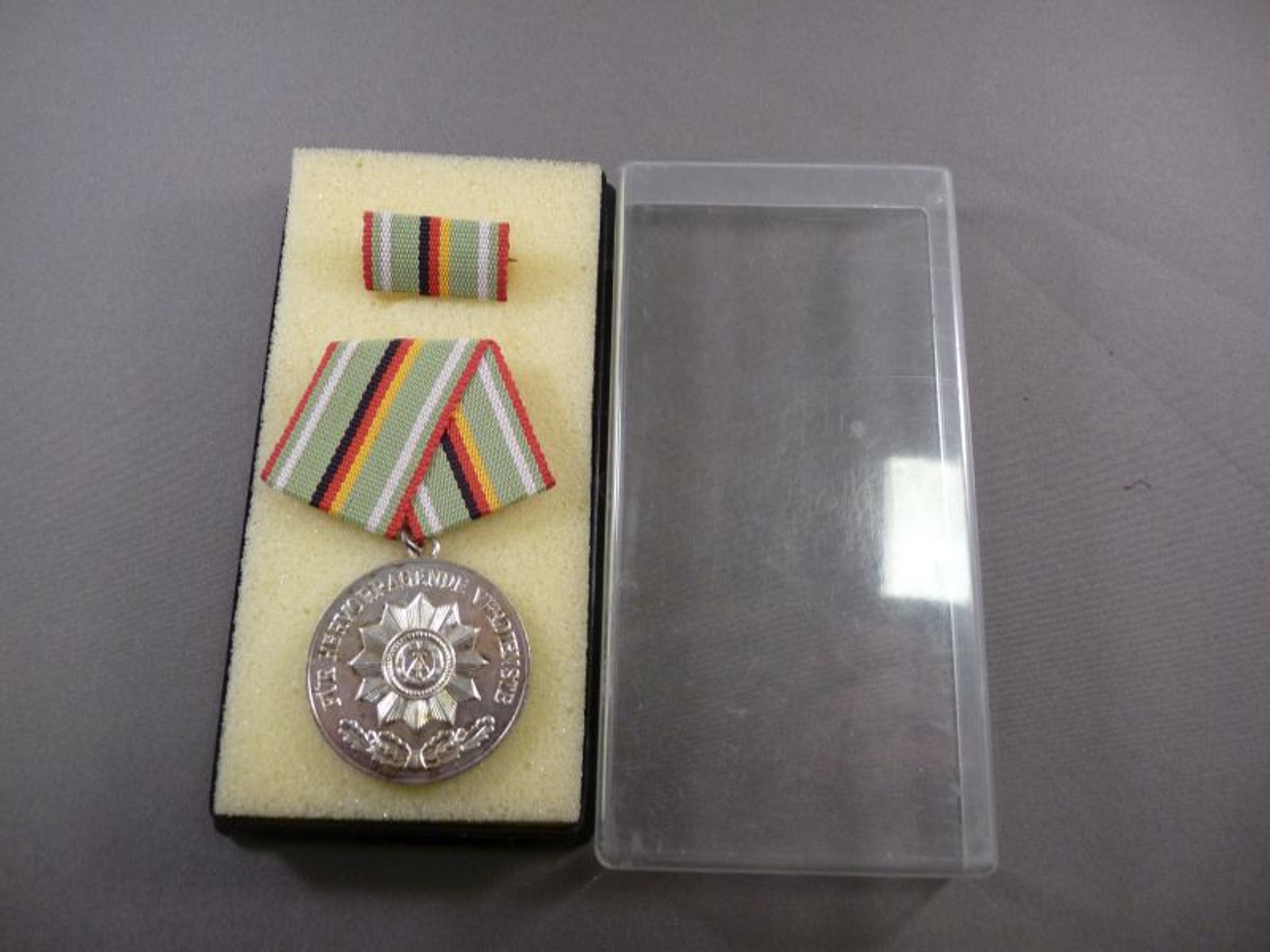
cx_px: 635
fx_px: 991
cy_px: 476
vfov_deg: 51.4
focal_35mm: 27
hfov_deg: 65.3
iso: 250
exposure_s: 1/30
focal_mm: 4.8
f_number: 2.8
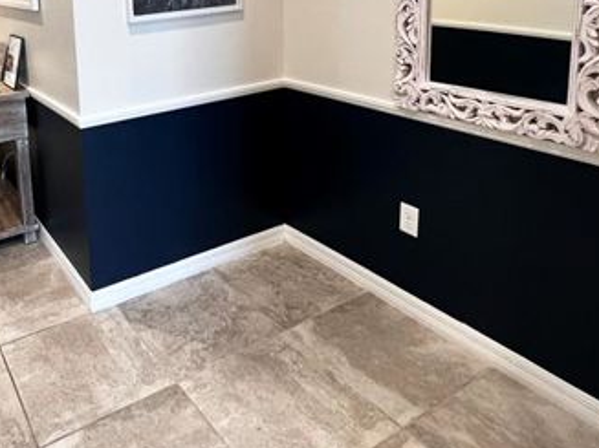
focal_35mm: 28
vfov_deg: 45.3
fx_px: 484
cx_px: 127
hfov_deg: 59.0
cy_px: 48
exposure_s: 1/60
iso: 160
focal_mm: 1.57
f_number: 1.8
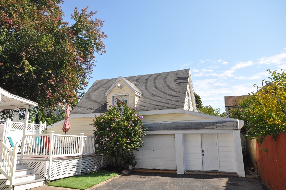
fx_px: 238
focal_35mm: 30
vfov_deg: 43.5
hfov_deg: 62.0
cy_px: 95
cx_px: 143
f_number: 16
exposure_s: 1/200
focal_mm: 20
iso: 400
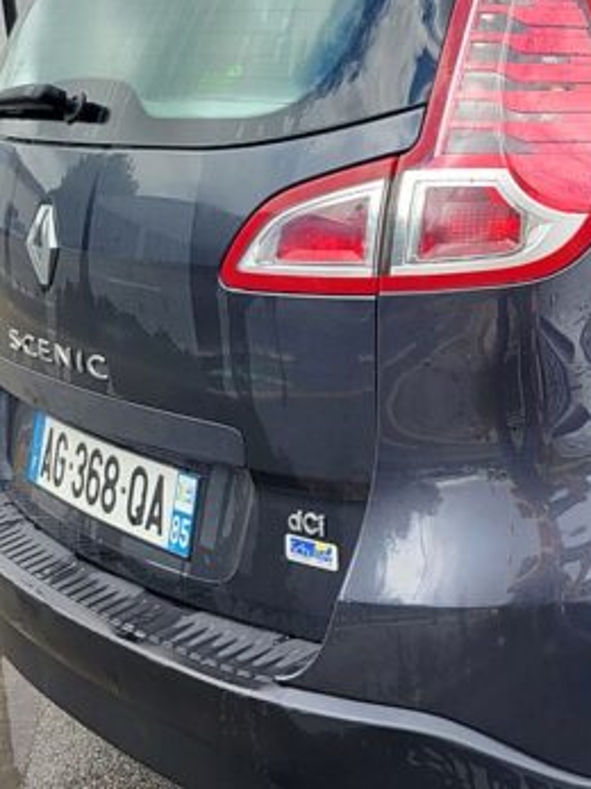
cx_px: 725
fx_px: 1367
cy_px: 273
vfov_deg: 32.0
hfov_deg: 22.3
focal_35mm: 60
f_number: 1.8
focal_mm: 5.4
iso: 40
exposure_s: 1/1076
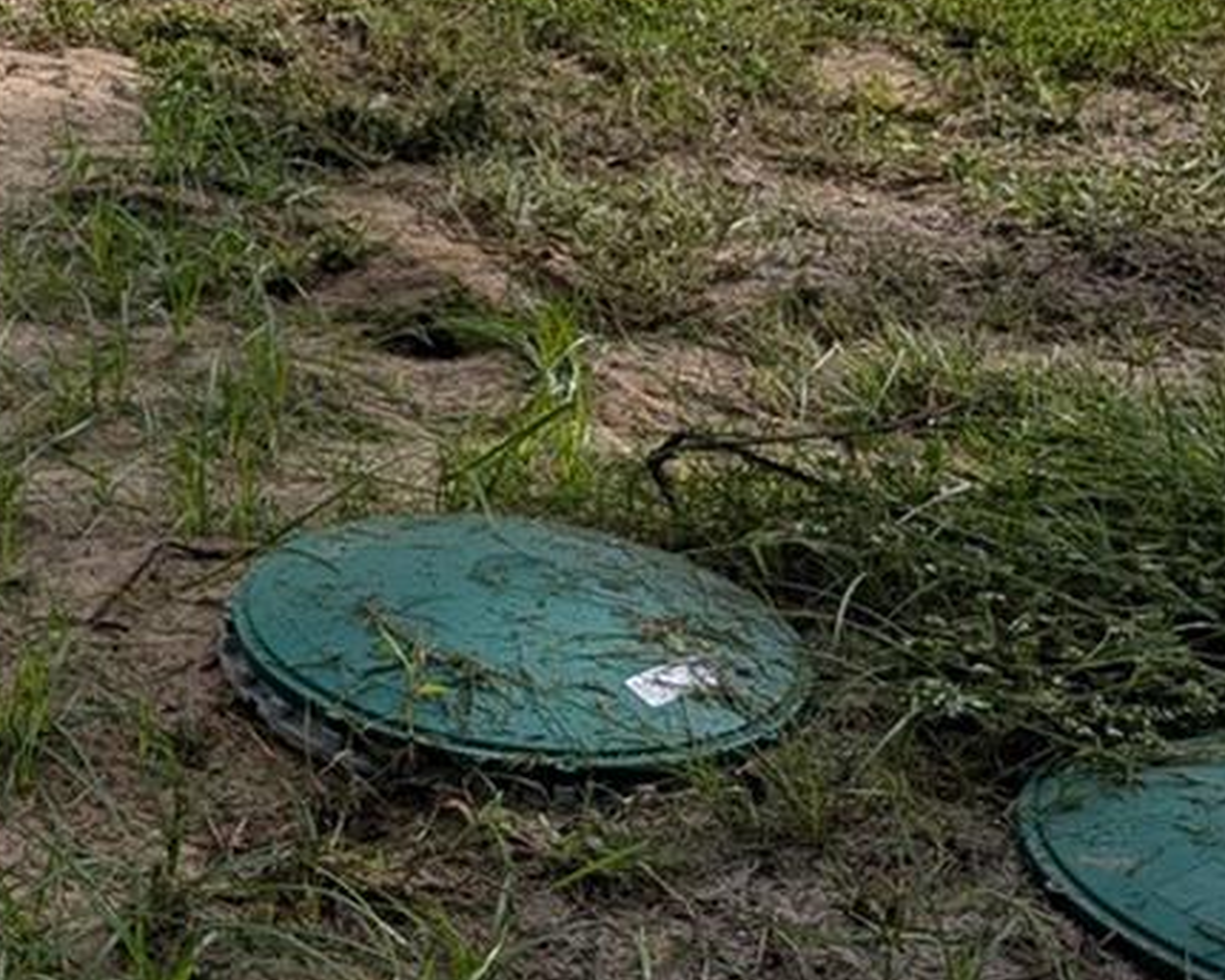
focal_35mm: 87
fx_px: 3154
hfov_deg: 19.6
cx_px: -507
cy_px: 162
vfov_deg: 17.5
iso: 29
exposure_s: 1/1290
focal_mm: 6.9
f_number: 1.68
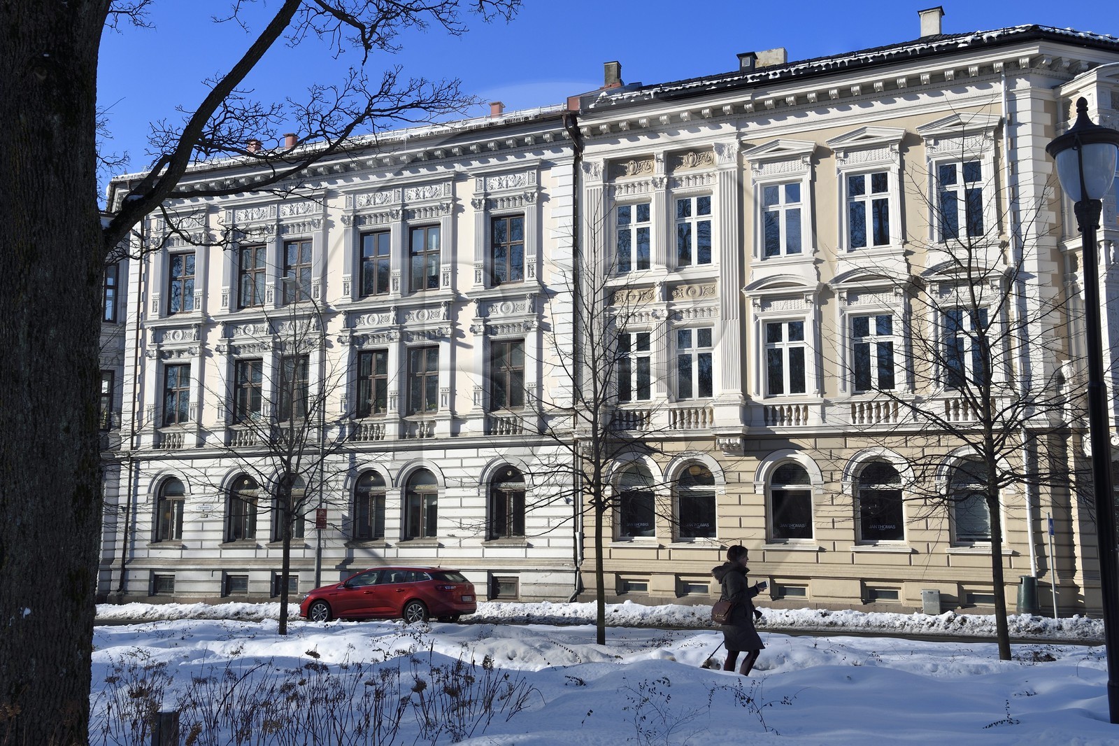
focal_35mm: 38
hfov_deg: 50.7
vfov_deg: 35.0
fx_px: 1181
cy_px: 373
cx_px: 560
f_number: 11
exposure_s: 1/320
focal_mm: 38
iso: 200
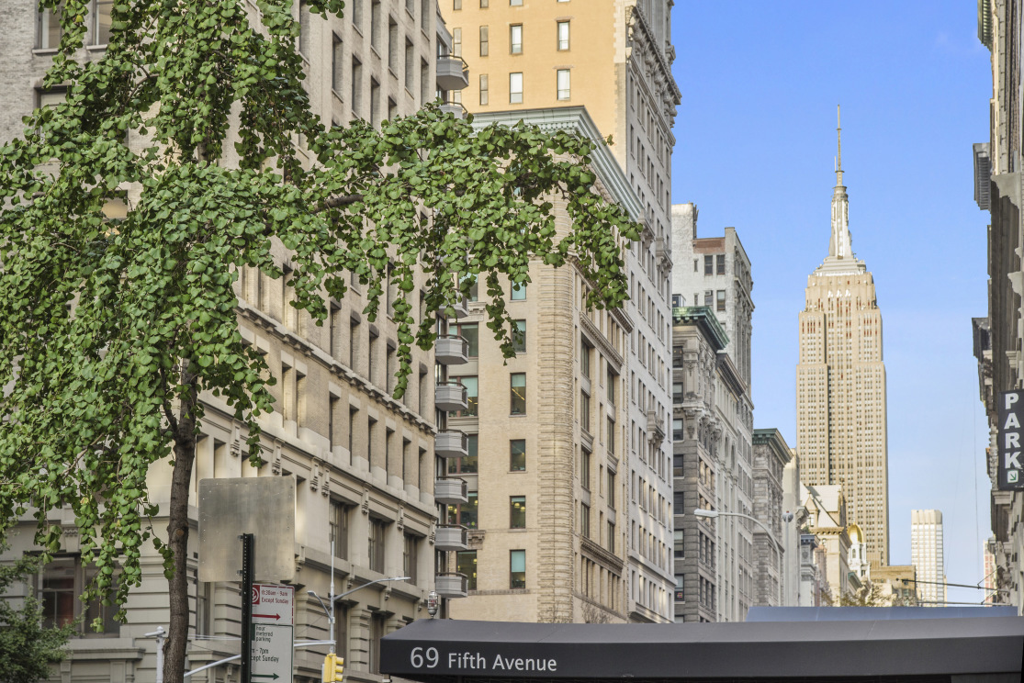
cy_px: 342
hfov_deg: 27.0
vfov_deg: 18.2
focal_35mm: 75
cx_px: 512
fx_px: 2134
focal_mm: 75
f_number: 6.3
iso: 160
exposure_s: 1/160
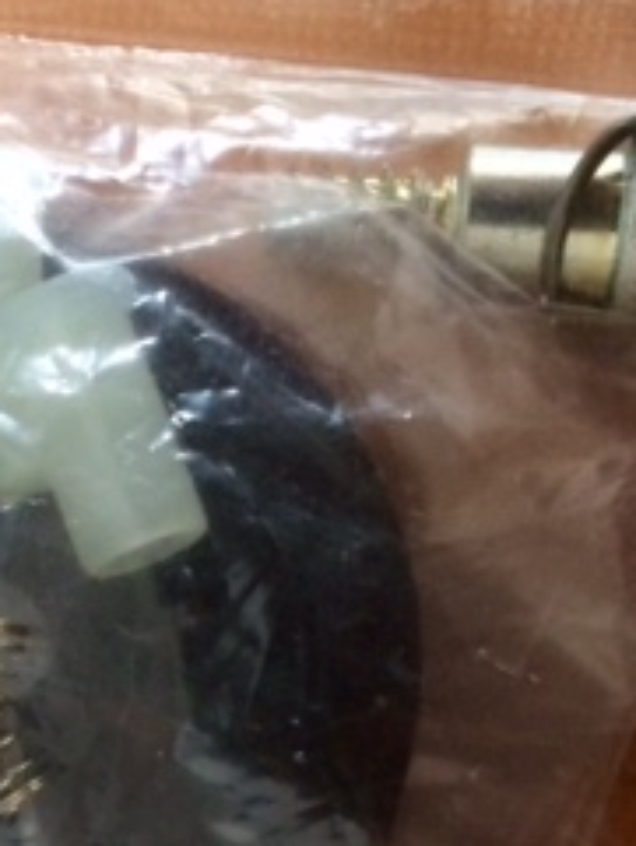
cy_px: 944
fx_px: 1885
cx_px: 46
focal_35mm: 77
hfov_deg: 18.8
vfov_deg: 23.6
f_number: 2.2
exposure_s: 1/33
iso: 80
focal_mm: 4.15
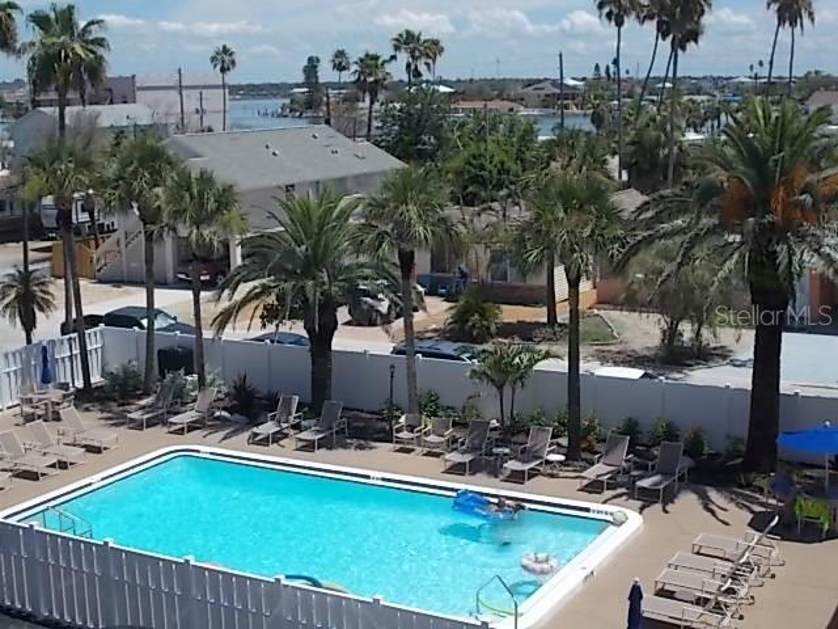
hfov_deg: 38.2
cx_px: 419
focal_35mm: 50
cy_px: 314
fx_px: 1210
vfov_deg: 29.1
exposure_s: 1/125
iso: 80
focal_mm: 9
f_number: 11.3
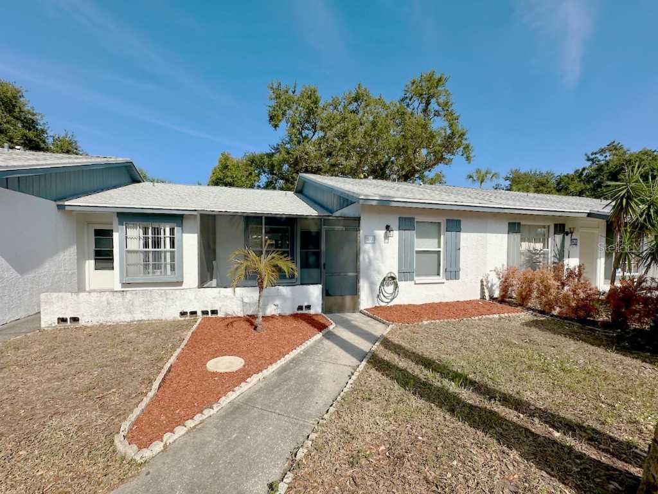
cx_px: 329
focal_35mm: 14
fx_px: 266
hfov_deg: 102.1
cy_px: 247
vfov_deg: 85.7
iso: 50
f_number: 2.2
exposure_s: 1/3040
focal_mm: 2.22
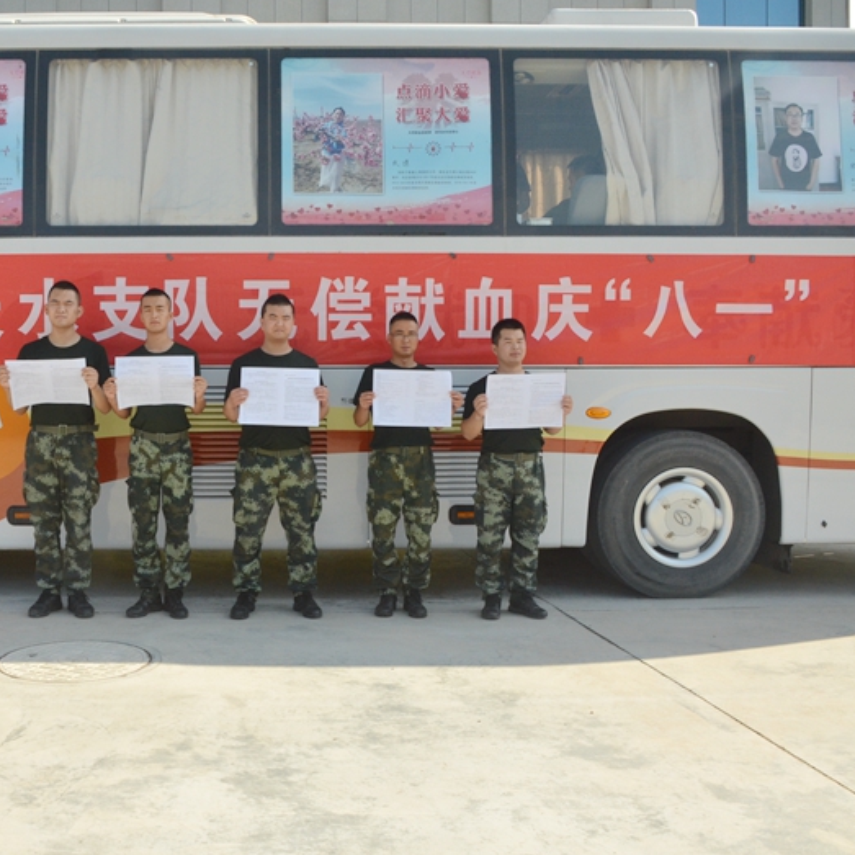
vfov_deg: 47.2
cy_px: 428
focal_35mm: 35
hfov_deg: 46.1
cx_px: 255
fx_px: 978
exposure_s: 1/400
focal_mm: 18
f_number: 10
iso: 640
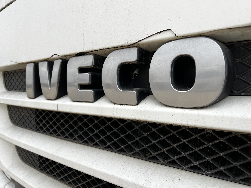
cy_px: 97
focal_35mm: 27
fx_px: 196
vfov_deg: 51.3
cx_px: 126
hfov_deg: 65.3
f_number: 1.5
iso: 40
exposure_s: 1/121
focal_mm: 5.7
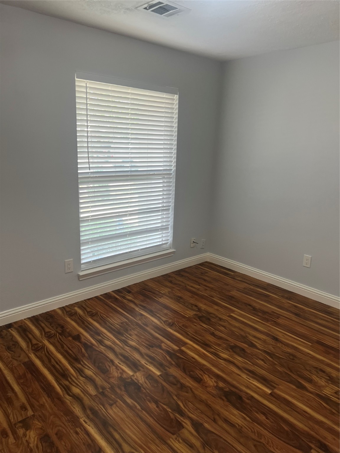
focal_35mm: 26
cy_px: 226
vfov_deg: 67.3
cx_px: 170
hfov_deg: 53.1
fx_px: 340
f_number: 1.5
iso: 64
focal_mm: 5.7
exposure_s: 1/60
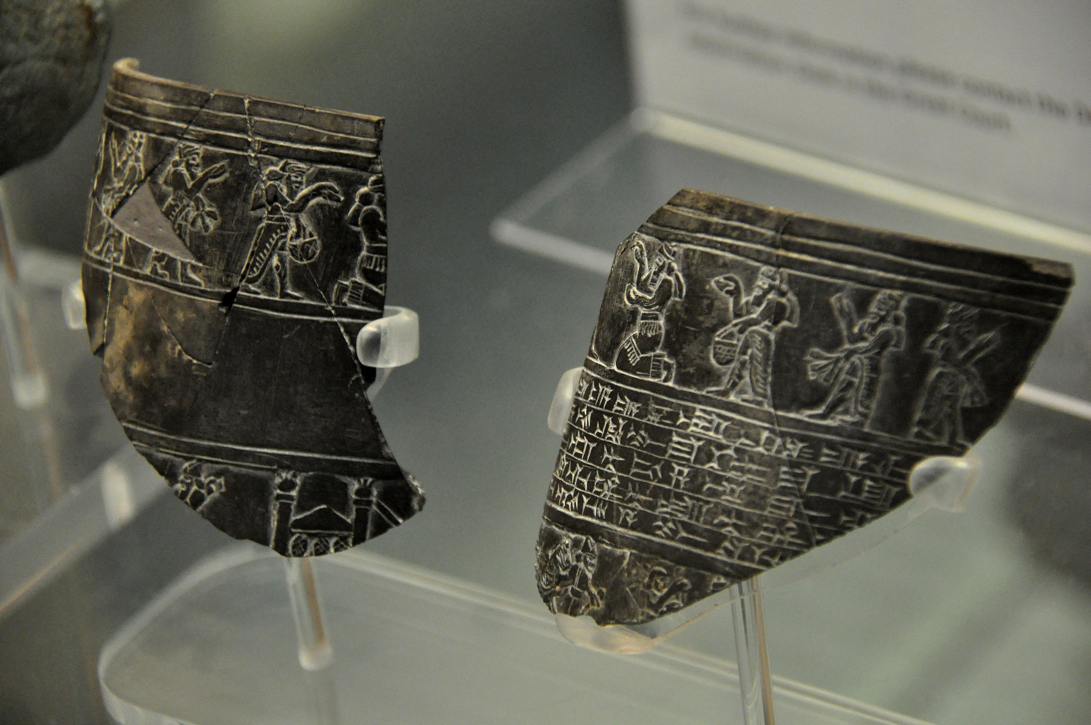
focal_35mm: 218
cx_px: 546
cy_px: 362
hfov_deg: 9.5
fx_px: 6583
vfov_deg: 6.3
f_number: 5.6
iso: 2500
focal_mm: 145
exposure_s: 1/40
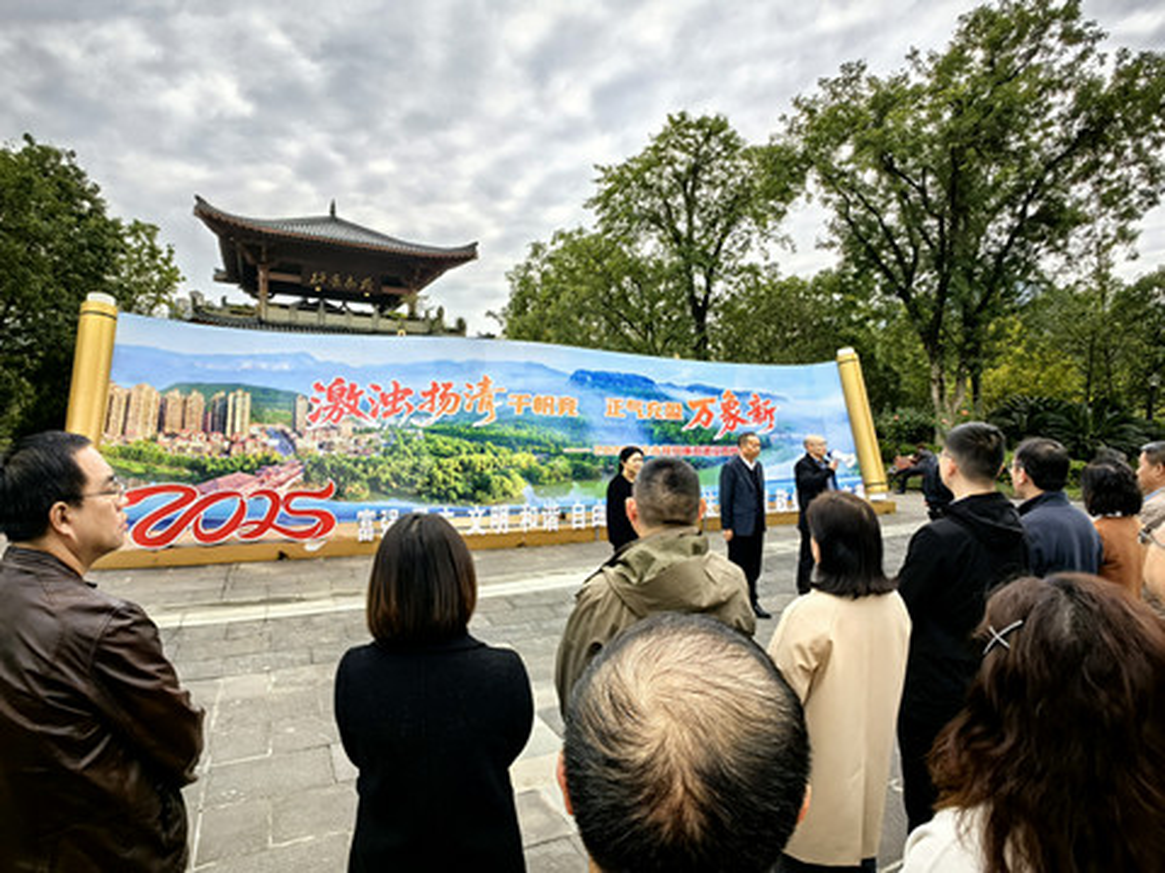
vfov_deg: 74.7
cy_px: 436
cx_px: 582
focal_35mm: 17
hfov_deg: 91.0
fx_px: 572
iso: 50
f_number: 2.2
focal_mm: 1.76
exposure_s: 1/787
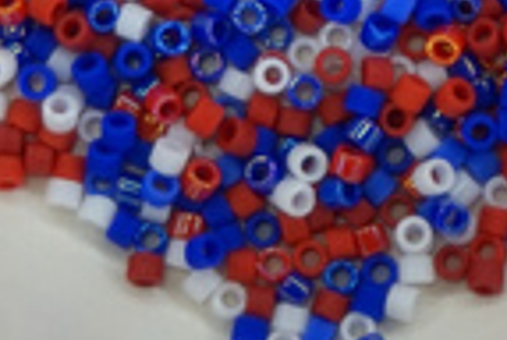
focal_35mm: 203
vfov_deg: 6.7
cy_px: -124
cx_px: 312
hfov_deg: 10.1
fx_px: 2859
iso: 500
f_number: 5.6
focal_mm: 43
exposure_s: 1/80
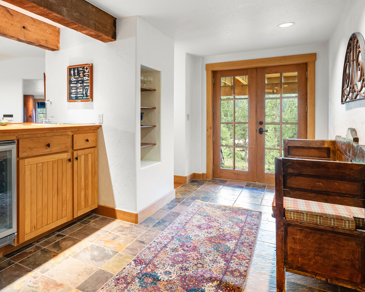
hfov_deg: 65.3
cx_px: 107
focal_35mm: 25
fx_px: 270
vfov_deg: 56.5
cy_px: 120
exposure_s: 1/1.67
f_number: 8
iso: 1000
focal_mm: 18
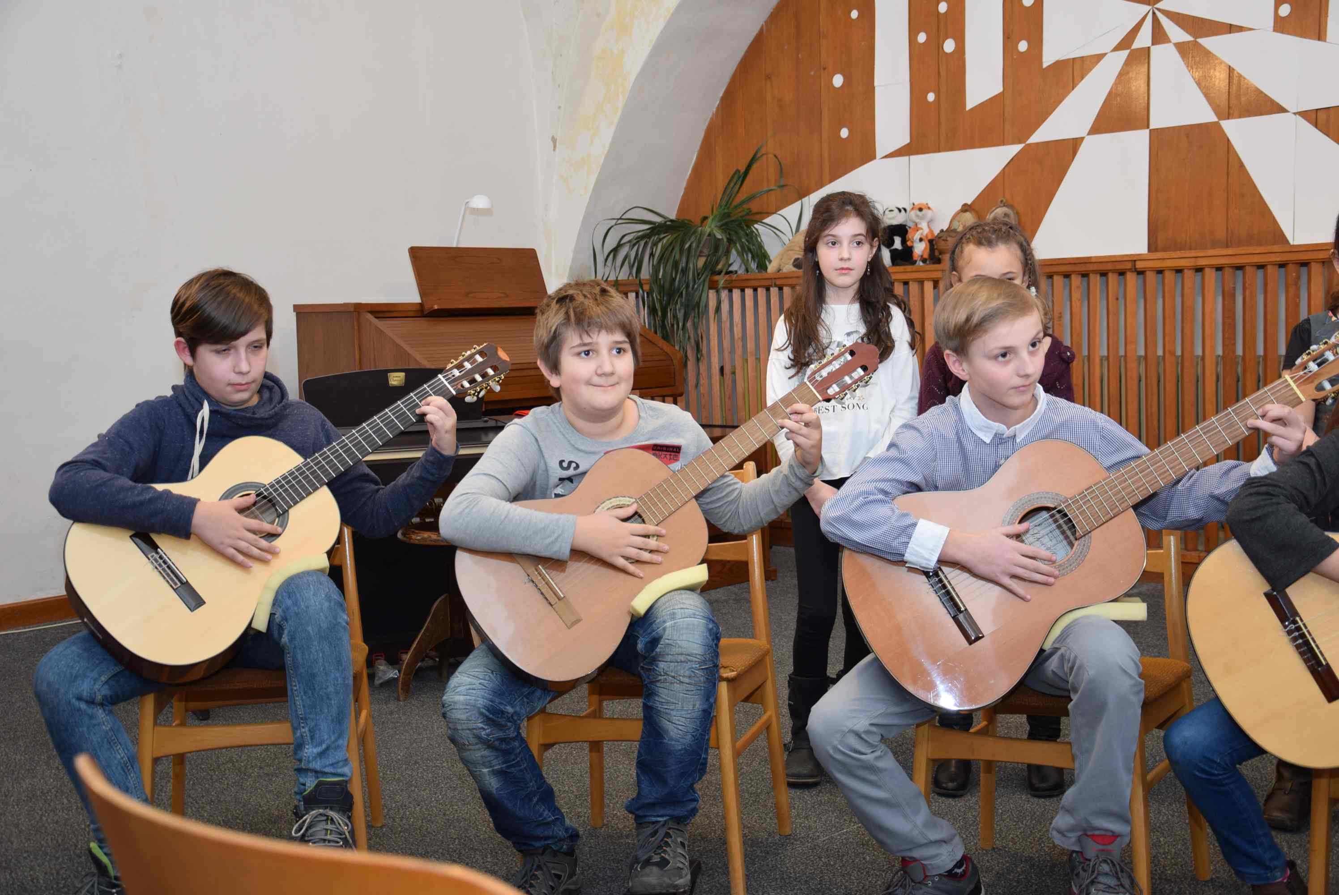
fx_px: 1675
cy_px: 448
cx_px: 670
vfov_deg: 29.9
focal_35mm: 45
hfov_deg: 43.6
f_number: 4.2
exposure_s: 1/30
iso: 400
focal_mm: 30
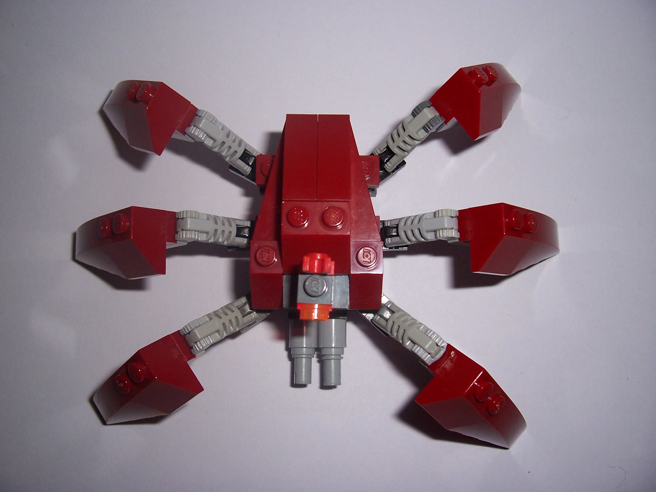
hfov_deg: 54.0
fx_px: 644
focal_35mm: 34
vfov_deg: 41.8
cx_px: 328
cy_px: 246
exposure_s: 1/60
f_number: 2.7
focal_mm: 5.6
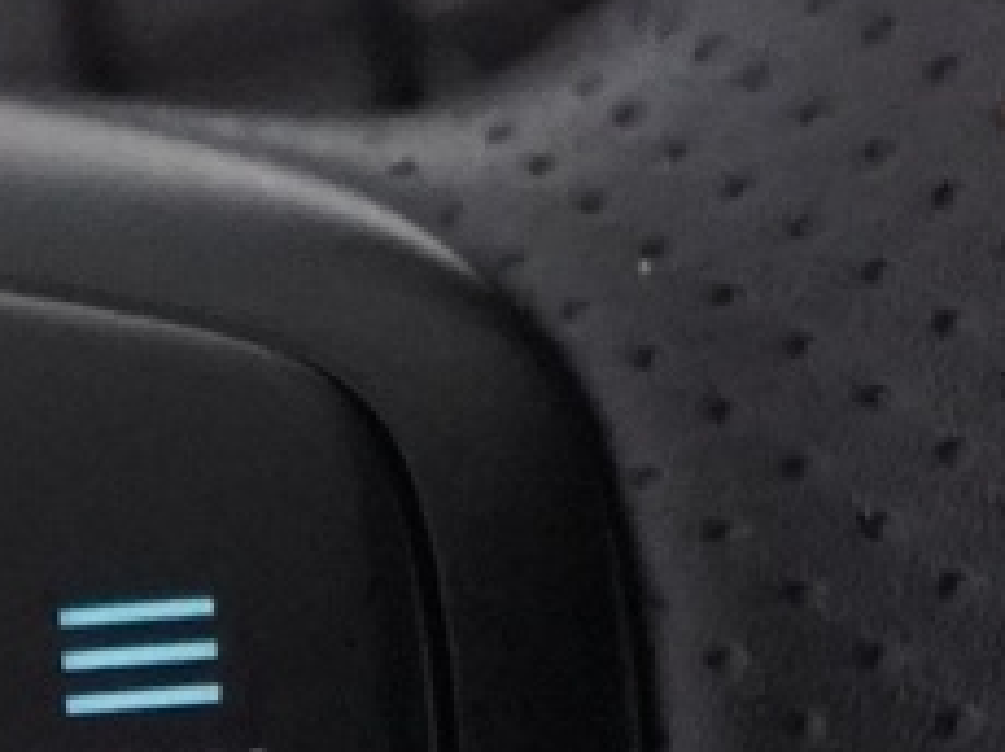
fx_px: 12964
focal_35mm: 447
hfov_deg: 4.4
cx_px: -227
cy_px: 984
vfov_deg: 3.3
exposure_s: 1/80
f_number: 5.6
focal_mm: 66
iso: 12800
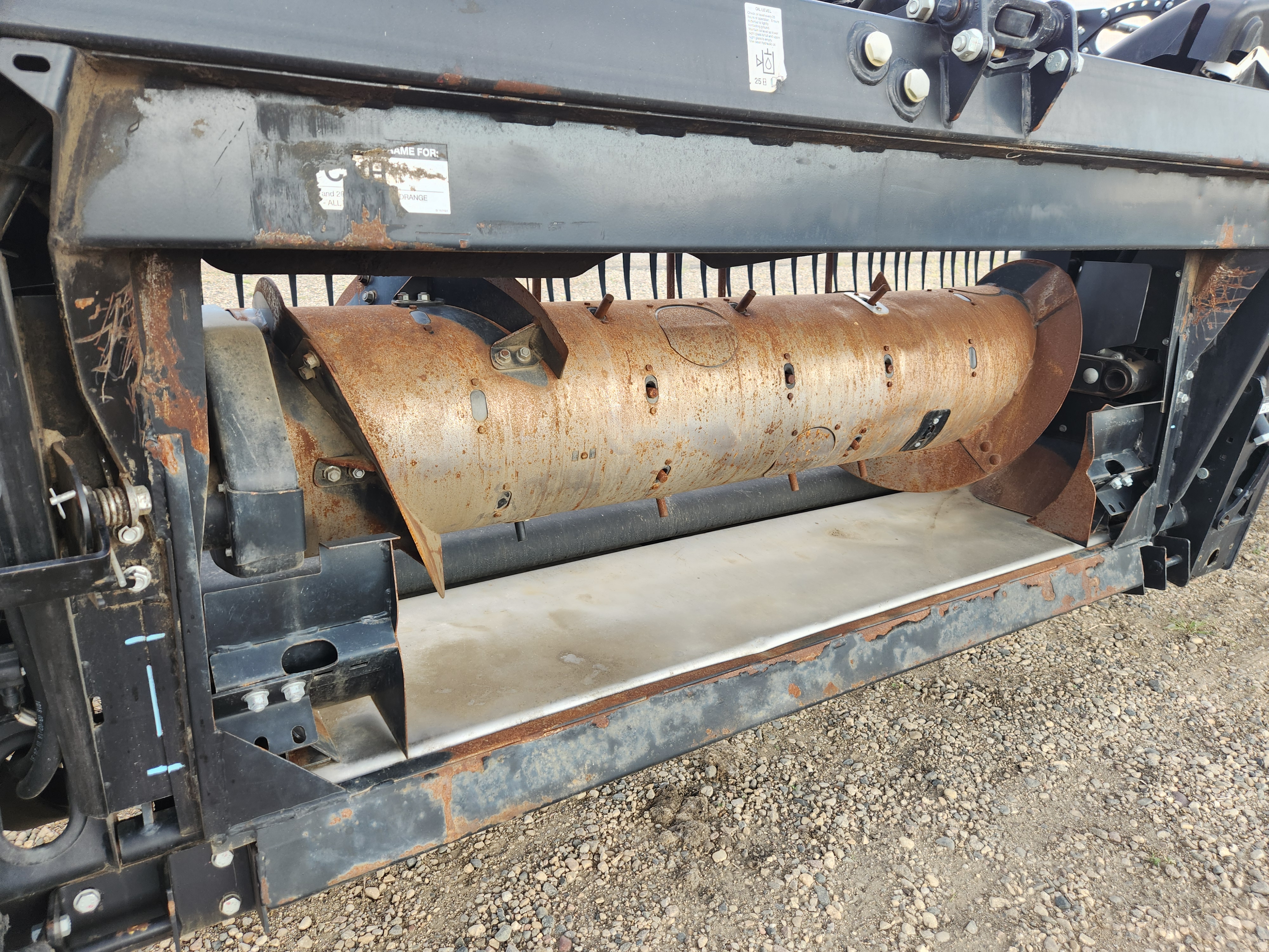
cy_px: 476
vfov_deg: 58.9
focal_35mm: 23
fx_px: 843
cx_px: 634
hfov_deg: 73.9
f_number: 1.8
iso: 40
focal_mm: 5.4
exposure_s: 1/180
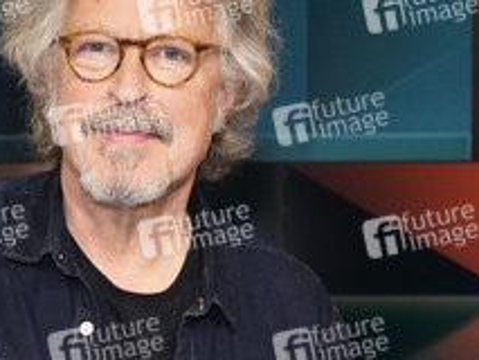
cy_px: 176
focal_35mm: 63
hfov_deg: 30.3
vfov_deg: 23.3
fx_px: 872
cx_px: 136
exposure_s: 1/160
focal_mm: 31
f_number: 5
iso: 2000
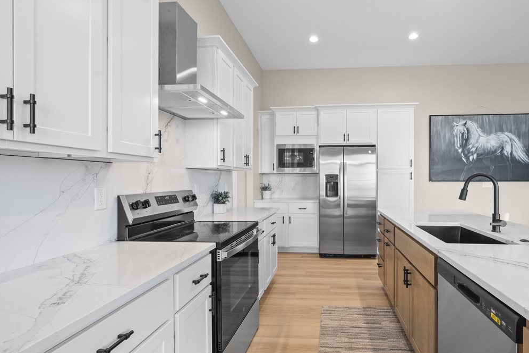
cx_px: 311
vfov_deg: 67.4
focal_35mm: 18
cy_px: 179
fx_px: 264
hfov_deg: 89.1
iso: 800
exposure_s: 1/13
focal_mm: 14
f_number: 8
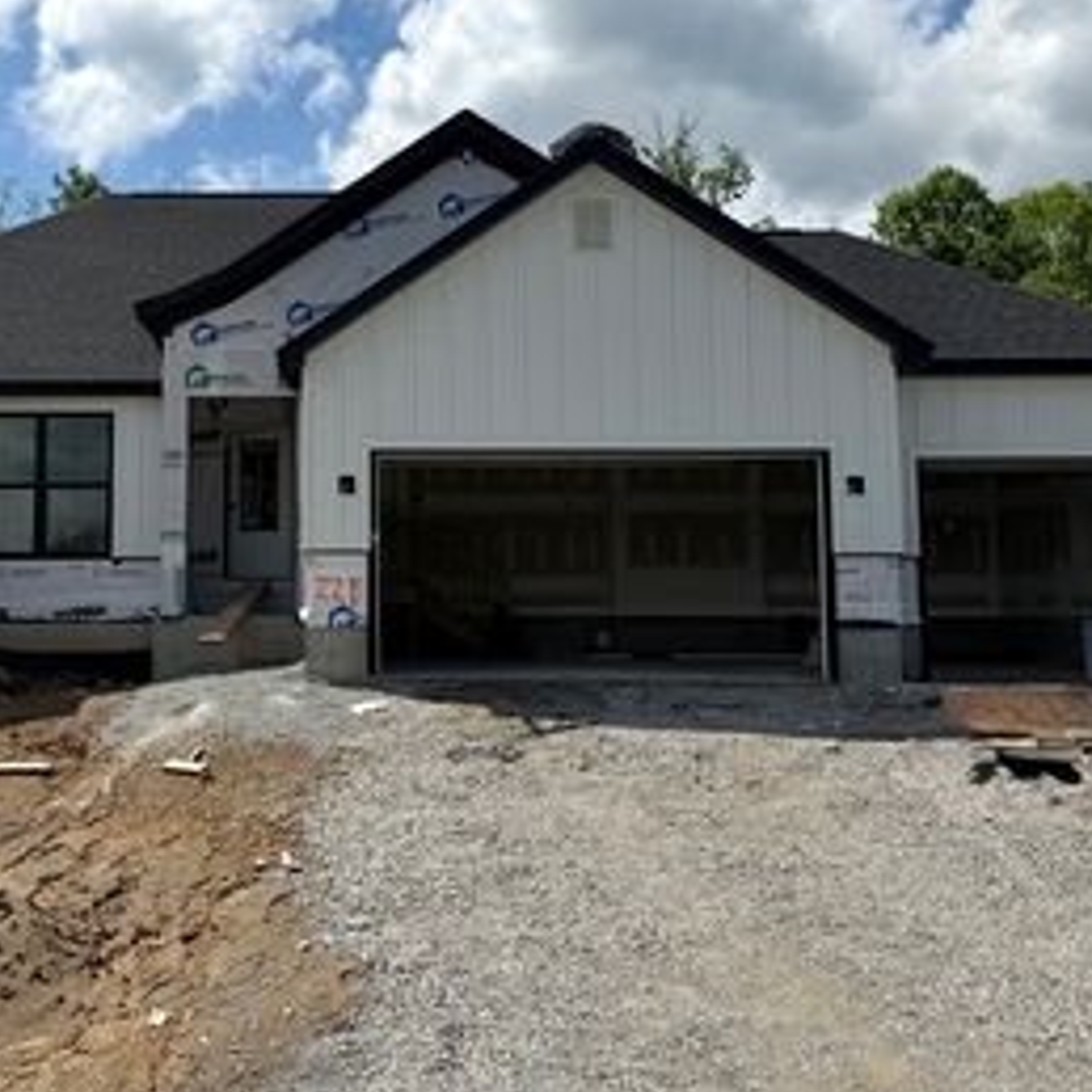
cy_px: 415
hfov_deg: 40.5
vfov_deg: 40.7
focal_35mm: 41
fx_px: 1463
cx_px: 371
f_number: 1.78
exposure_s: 1/9091
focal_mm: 6.76
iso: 80
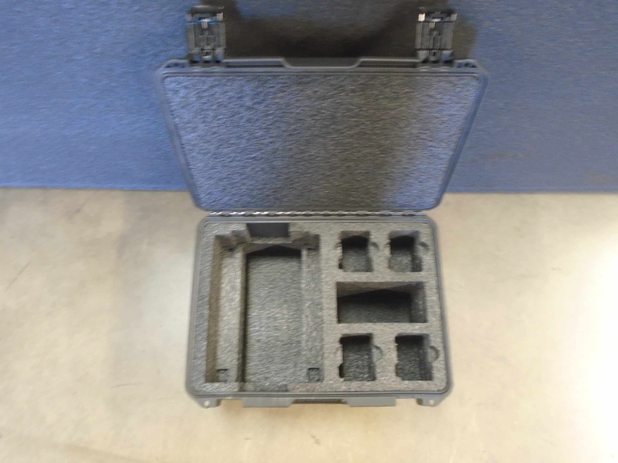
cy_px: 232
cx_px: 309
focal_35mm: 26
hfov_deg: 67.3
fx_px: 464
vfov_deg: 53.1
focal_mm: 4.6
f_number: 3.2
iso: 400
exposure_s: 1/4
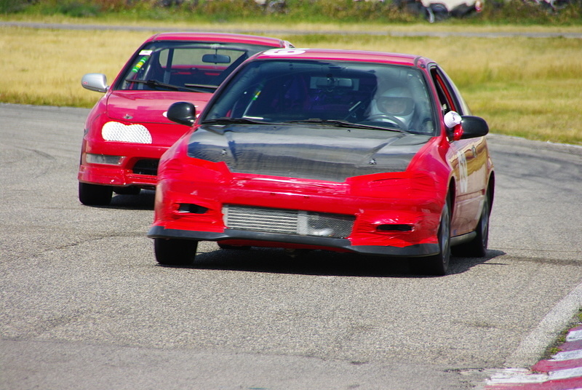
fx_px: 6071
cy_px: 195
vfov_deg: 3.7
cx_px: 291
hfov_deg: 5.5
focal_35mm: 375
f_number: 9
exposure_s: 1/250
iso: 100
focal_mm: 250
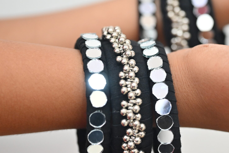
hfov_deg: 15.7
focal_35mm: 130
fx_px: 827
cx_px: 162
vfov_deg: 10.5
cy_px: 70
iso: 2500
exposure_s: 1/100
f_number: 4
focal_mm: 75
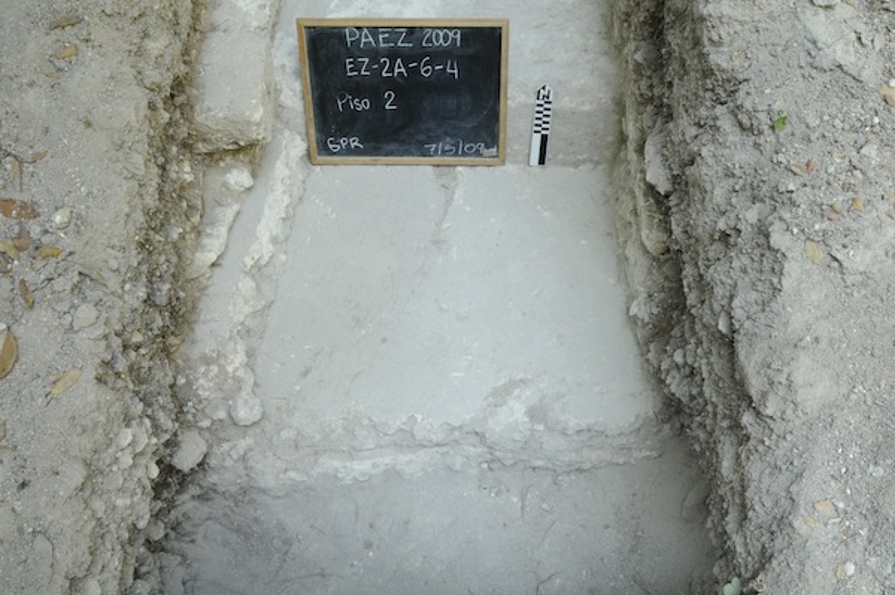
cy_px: 298
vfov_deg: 39.9
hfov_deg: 57.3
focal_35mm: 33
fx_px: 820
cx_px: 448
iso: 100
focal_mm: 22
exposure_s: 2
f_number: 22
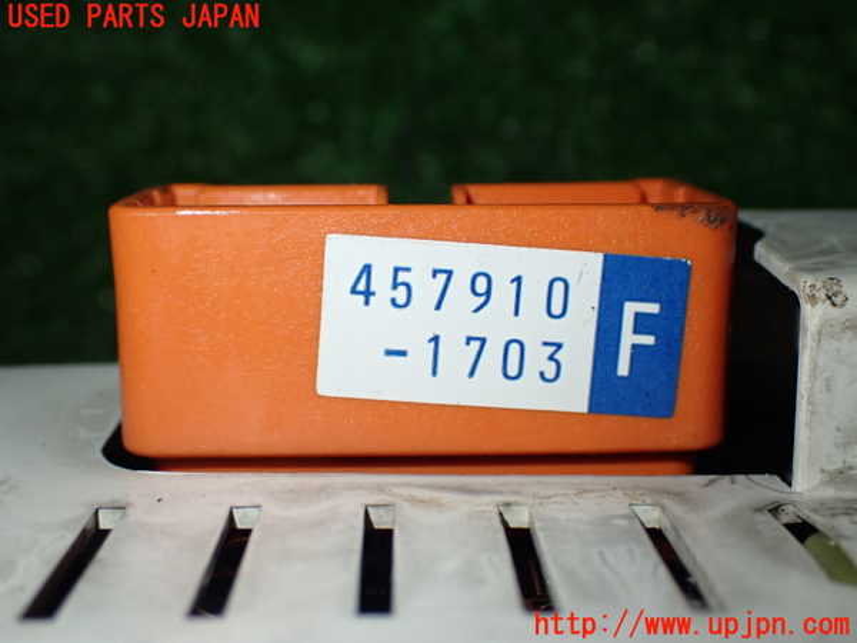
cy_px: 322
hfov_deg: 40.4
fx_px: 1164
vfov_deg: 30.9
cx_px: 428
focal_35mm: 47
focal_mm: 8.4
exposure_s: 1/200
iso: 400
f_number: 3.1
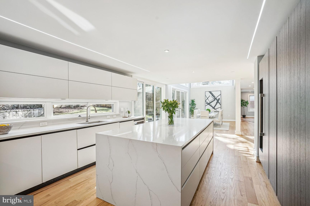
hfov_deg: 96.7
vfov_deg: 73.7
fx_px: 138
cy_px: 103
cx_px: 155
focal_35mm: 16
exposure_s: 1/160
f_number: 8
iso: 800
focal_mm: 16
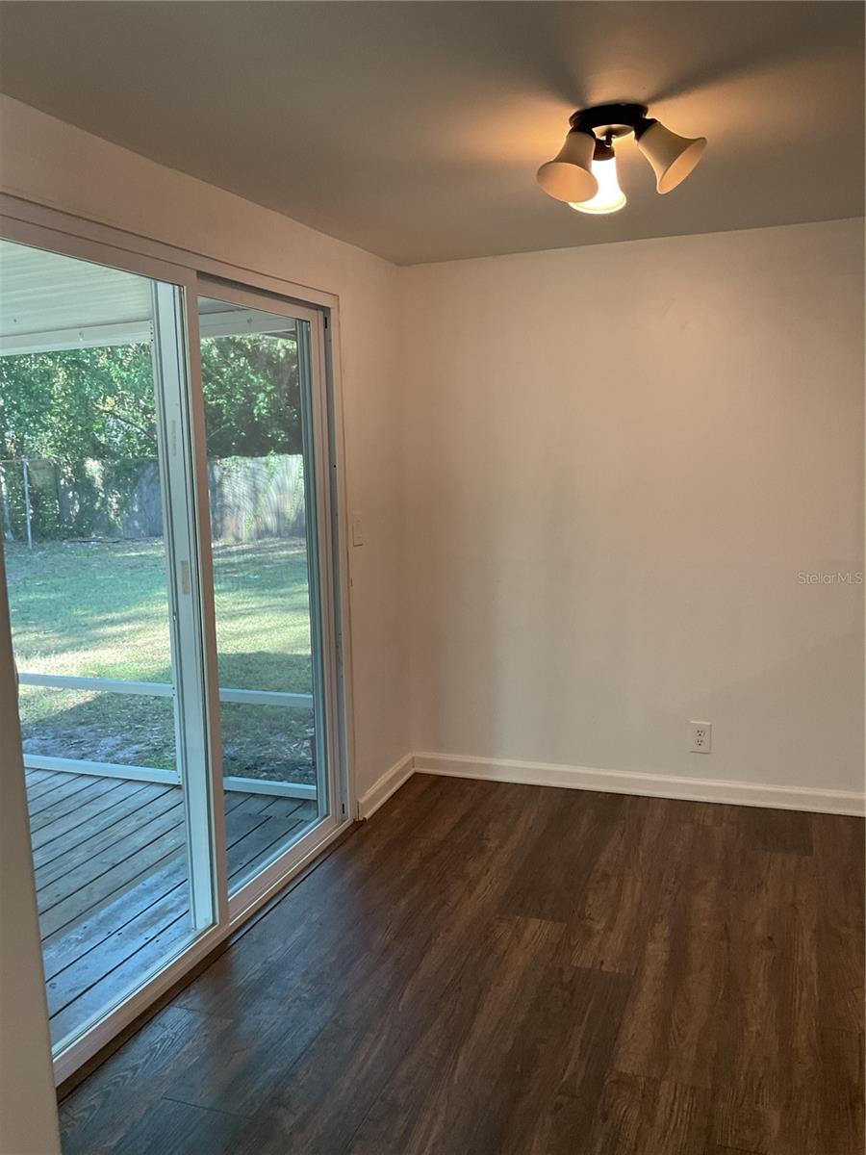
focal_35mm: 29
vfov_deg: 61.7
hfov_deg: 48.2
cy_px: 578
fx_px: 967
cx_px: 433
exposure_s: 1/60
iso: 80
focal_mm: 3
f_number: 1.8
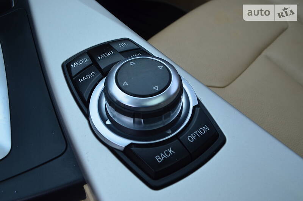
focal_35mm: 30
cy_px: 100
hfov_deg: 62.0
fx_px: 252
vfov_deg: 43.4
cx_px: 152
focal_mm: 20
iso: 360
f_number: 10
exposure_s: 1/60
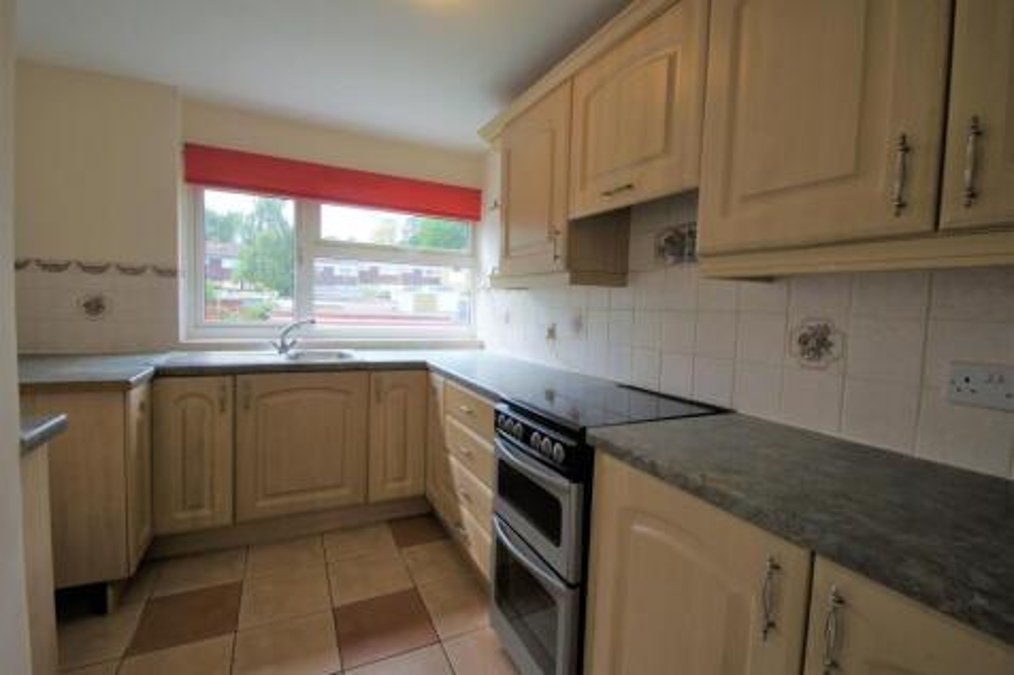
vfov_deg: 77.3
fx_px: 422
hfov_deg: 100.4
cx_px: 507
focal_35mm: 15
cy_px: 338
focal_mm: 10
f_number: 8
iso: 200
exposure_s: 1/60
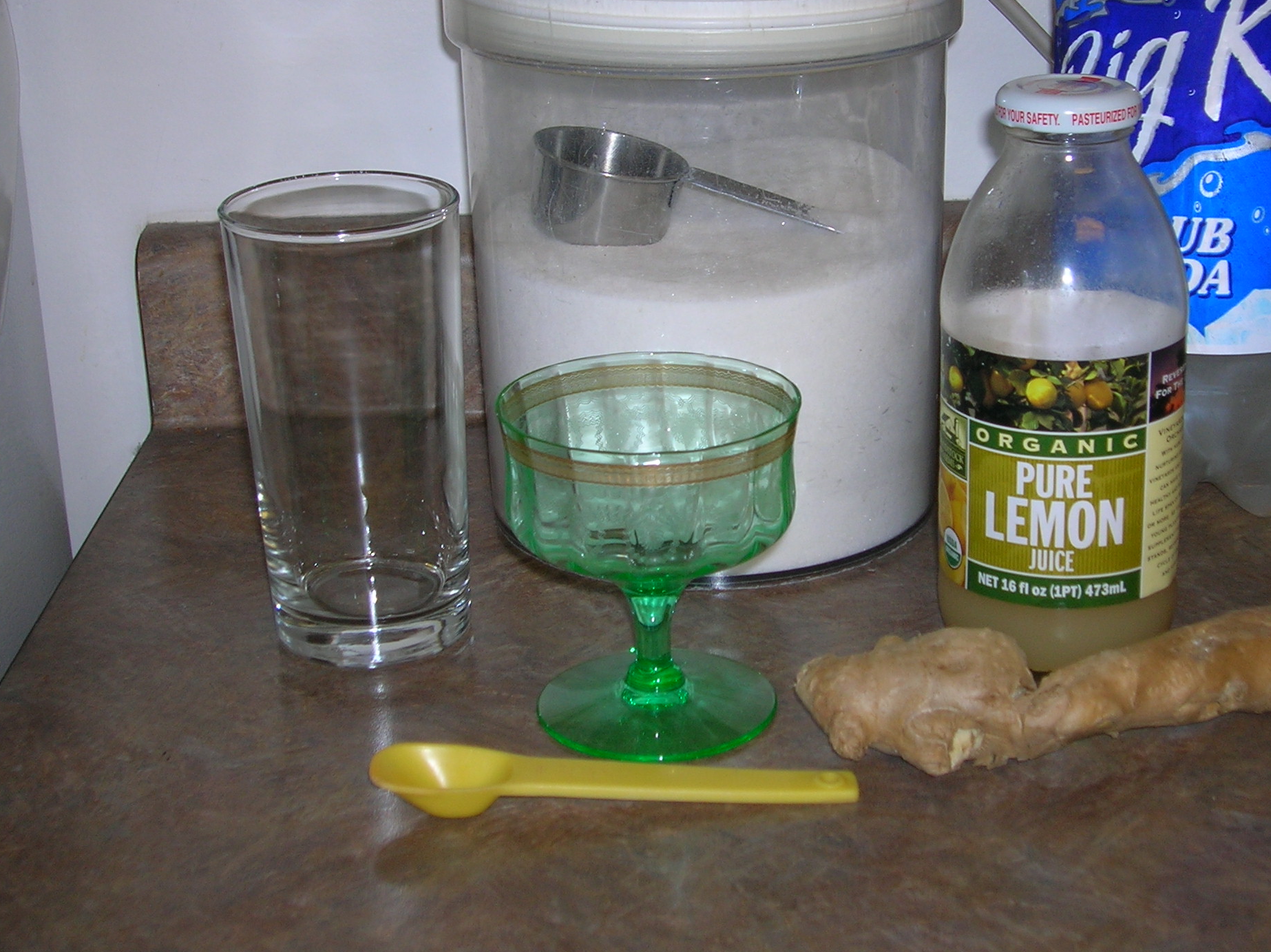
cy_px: 388
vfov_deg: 25.6
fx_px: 2092
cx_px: 767
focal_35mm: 57
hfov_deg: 33.7
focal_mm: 7.7
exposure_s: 1/60.1
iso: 50
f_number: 3.2
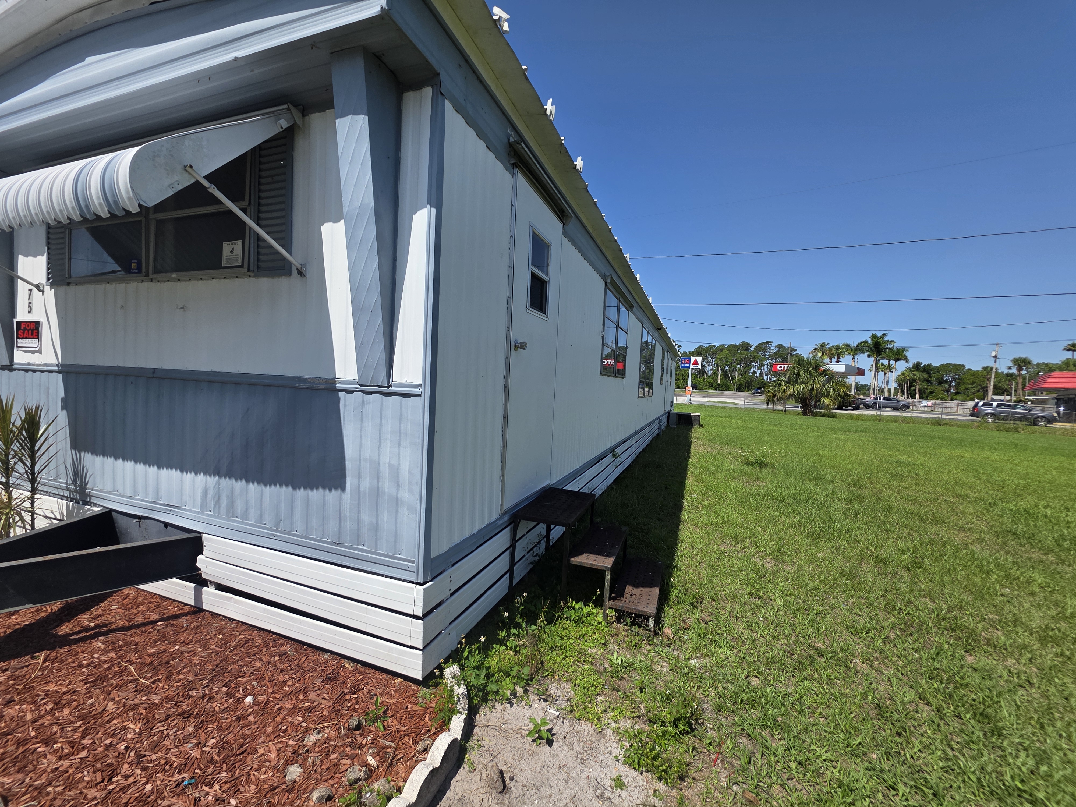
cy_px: 404
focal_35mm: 13
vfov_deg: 89.9
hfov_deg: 106.2
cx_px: 538
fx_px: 404
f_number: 1.9
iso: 40
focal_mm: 2.2
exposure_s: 1/2664
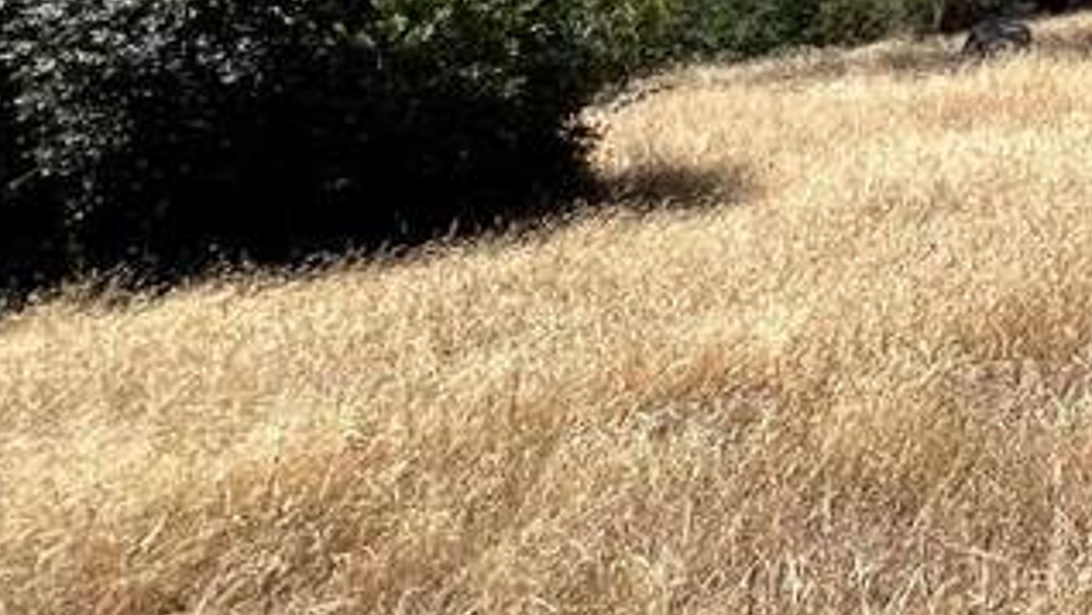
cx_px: 1878
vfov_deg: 19.5
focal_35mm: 57
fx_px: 1651
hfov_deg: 23.2
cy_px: -179
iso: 32
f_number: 1.8
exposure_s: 1/1179
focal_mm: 1.57
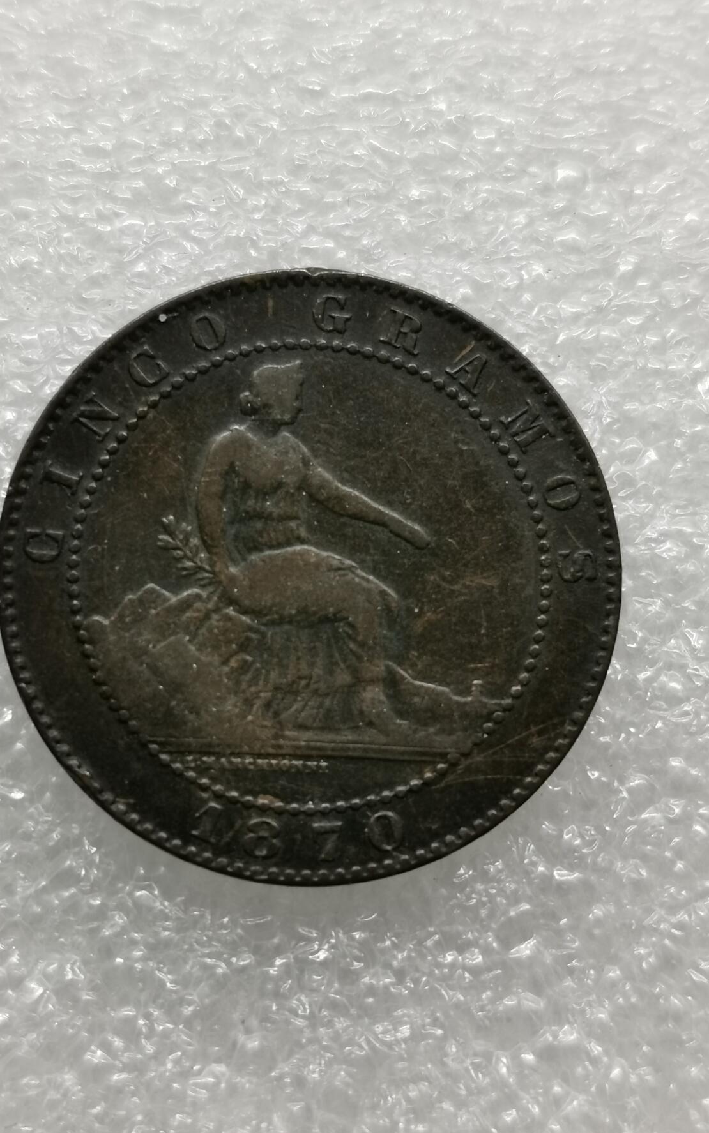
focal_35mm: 72
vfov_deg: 28.6
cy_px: 562
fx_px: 2225
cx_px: 314
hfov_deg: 18.1
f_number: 1.6
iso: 64
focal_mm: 5.56
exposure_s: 1/100
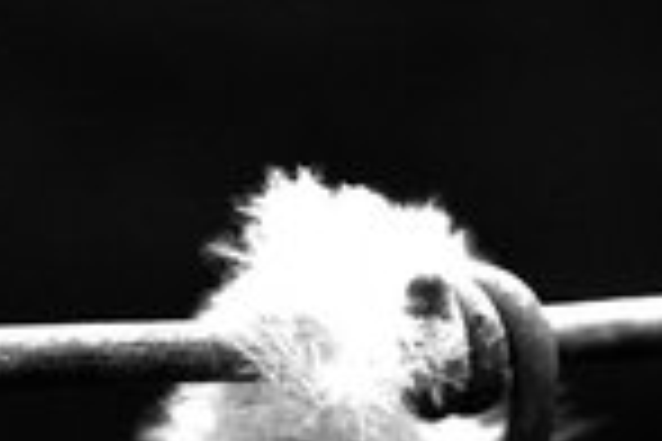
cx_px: 122
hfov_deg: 8.7
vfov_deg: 5.8
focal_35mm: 236
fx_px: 4339
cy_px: 526
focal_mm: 60
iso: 100
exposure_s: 1/100
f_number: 6.3
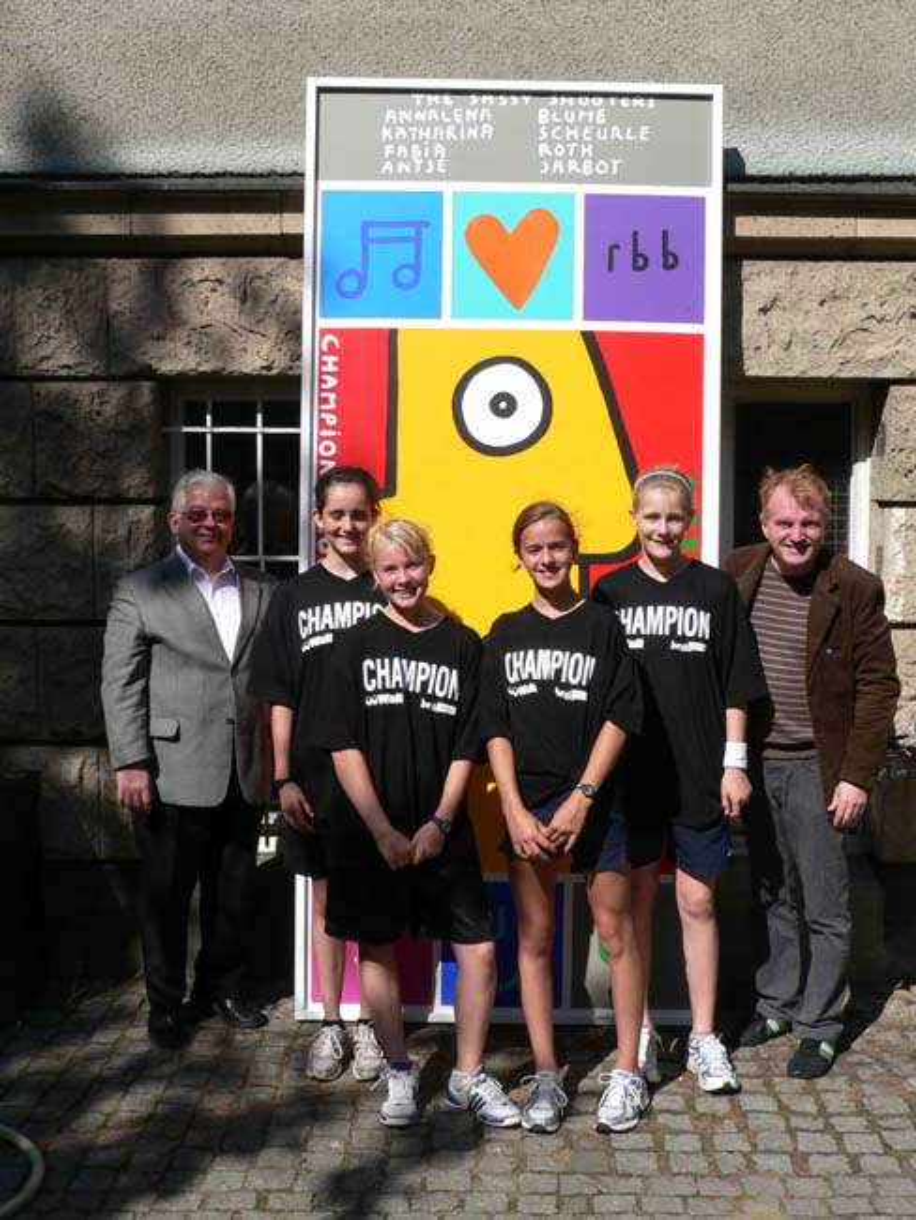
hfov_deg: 36.0
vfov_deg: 46.8
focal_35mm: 40
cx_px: 458
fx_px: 1410
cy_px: 610
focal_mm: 6.7
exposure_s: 1/500
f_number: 5.2
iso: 80
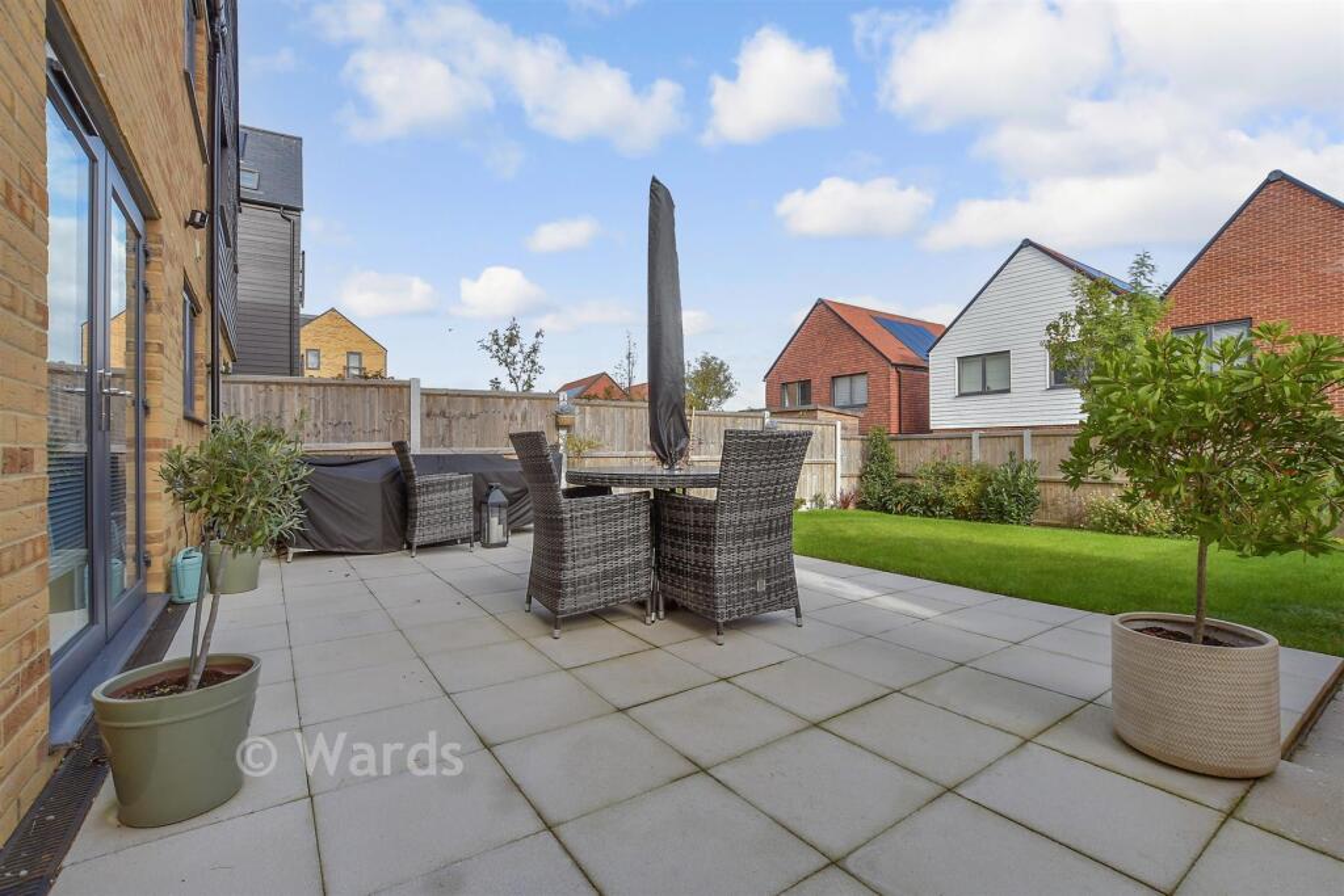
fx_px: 560
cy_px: 448
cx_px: 672
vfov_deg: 77.3
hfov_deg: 100.4
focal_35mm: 15
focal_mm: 10
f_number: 8
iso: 250
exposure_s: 1/250
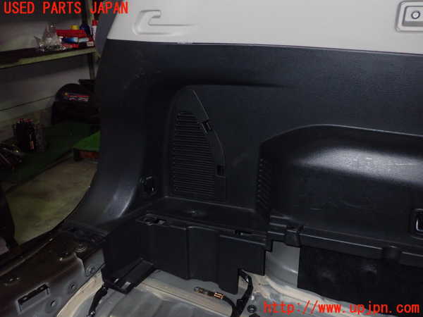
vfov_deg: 46.8
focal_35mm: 30
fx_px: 367
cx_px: 212
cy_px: 158
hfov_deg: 60.0
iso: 800
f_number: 6.3
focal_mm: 5.4
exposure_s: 1/30
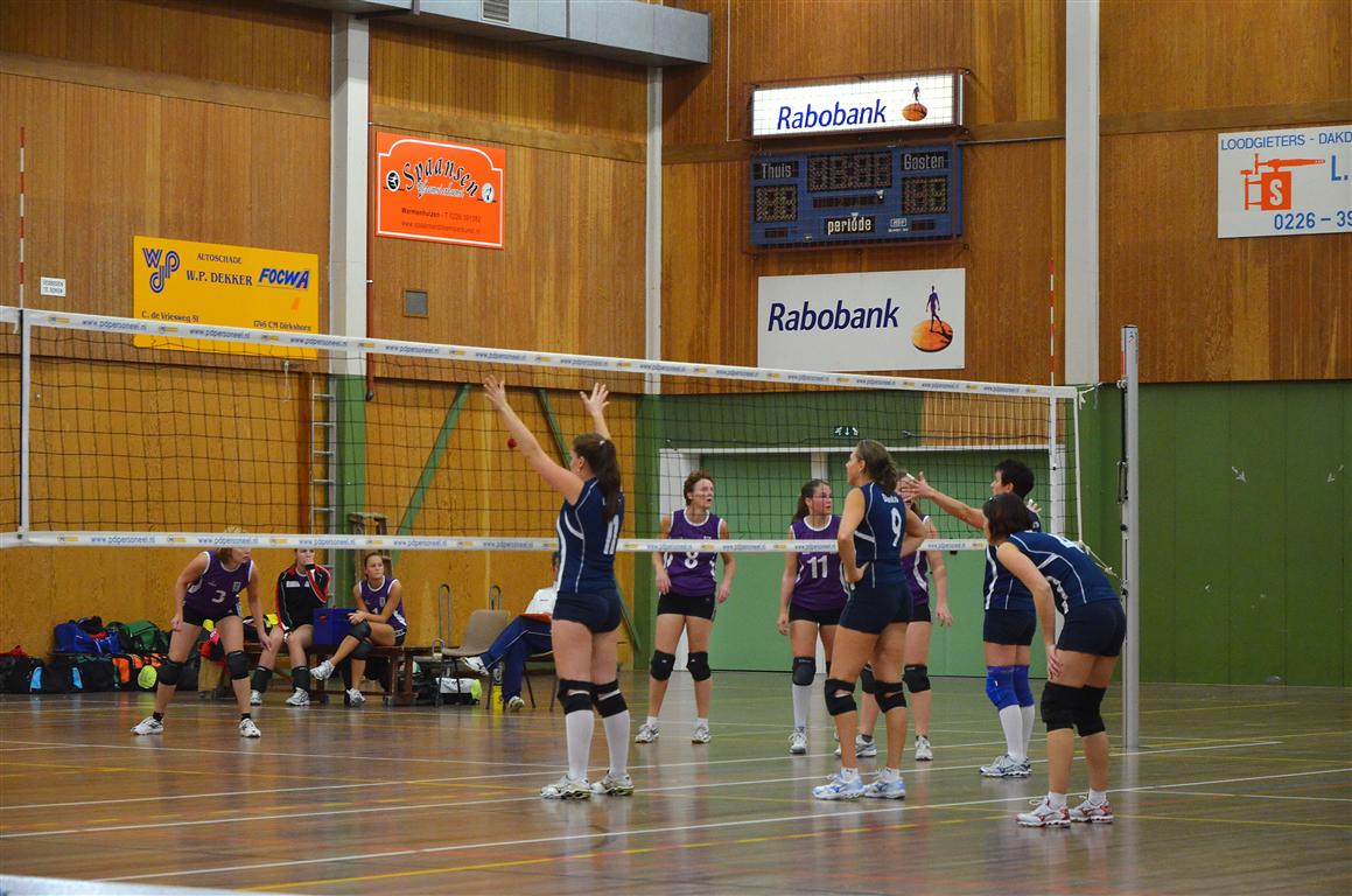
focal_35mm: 105
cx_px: 676
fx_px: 3936
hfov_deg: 19.5
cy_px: 448
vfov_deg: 13.0
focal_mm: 70
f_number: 4.5
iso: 2200
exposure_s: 1/125
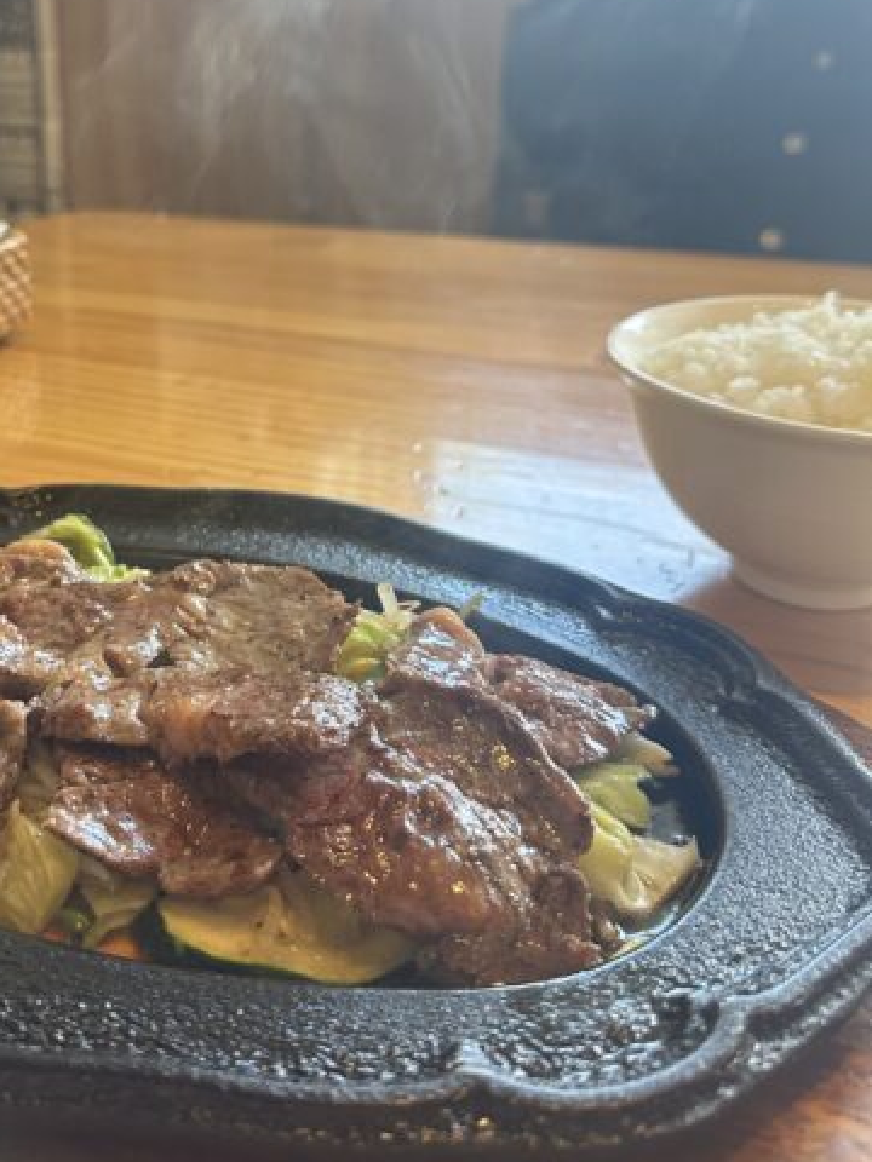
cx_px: 225
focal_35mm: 36
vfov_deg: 50.3
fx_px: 1209
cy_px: 370
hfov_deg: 38.7
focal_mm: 6.86
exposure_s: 1/120
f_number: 1.78
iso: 200
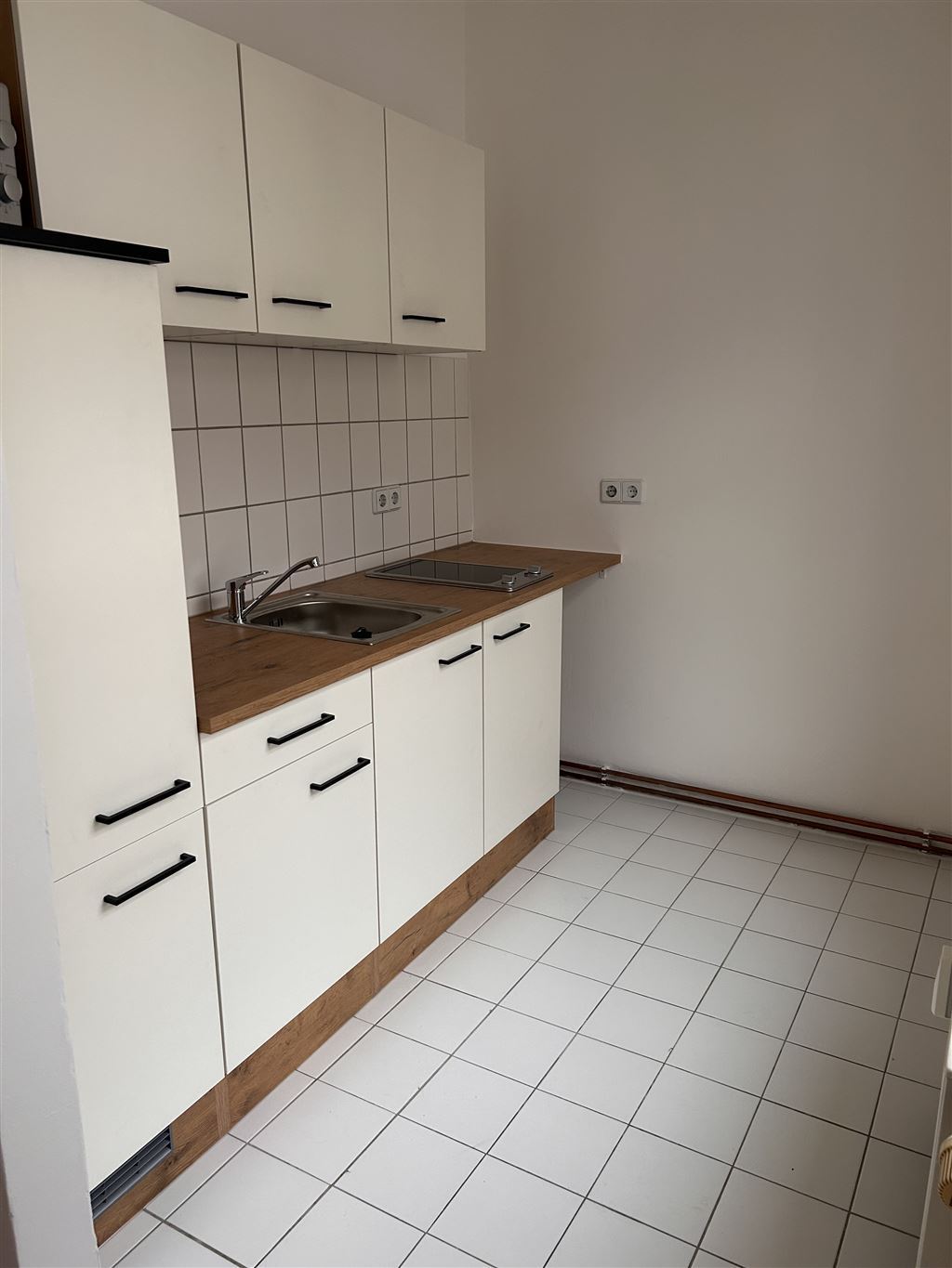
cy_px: 634
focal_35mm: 26
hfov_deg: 53.1
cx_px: 476
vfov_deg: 67.3
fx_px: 953
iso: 125
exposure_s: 1/50
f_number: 1.5
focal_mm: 5.7
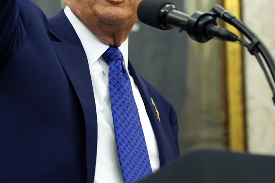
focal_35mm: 149
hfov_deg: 13.8
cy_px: 0
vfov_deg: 9.2
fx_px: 1138
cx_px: 105
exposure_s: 1/500
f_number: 2.8
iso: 2000
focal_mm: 70
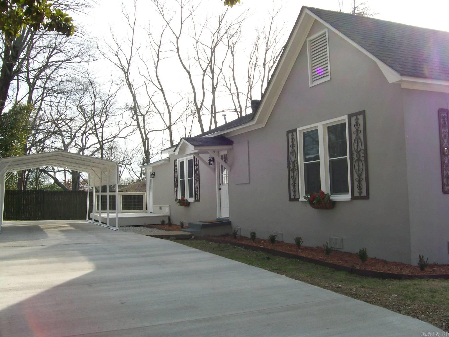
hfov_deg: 51.4
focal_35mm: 36
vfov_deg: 39.7
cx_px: 224
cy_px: 168
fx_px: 467
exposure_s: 1/376
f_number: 4.8
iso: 80
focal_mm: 6
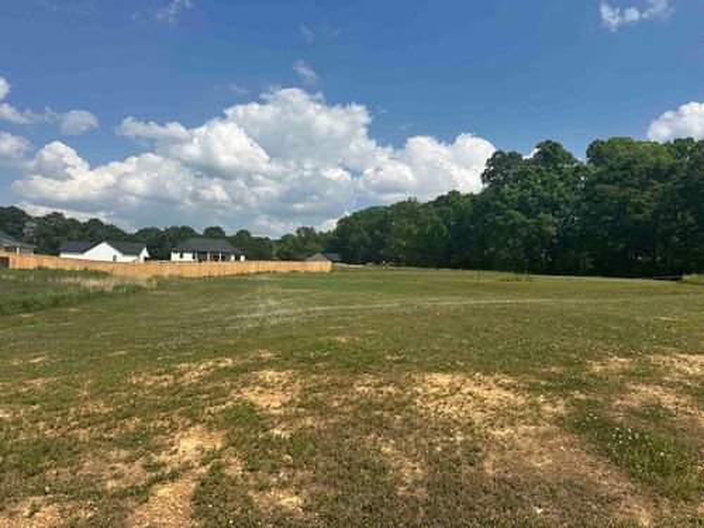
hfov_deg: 71.6
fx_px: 488
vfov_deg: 56.8
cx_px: 352
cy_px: 264
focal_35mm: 24
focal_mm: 6.86
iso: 80
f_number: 1.78
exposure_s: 1/7042
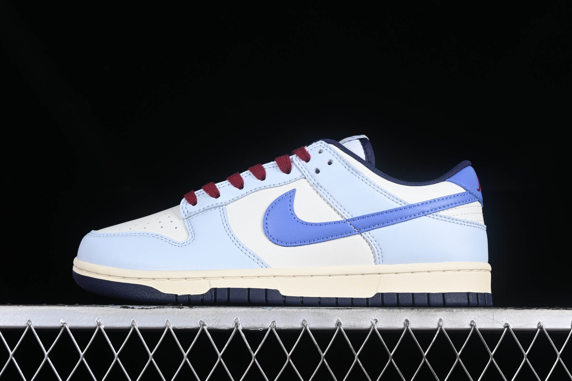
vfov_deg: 18.0
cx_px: 283
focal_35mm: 76
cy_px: 192
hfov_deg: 26.6
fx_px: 1208
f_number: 8
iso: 160
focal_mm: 50
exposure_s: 1/80
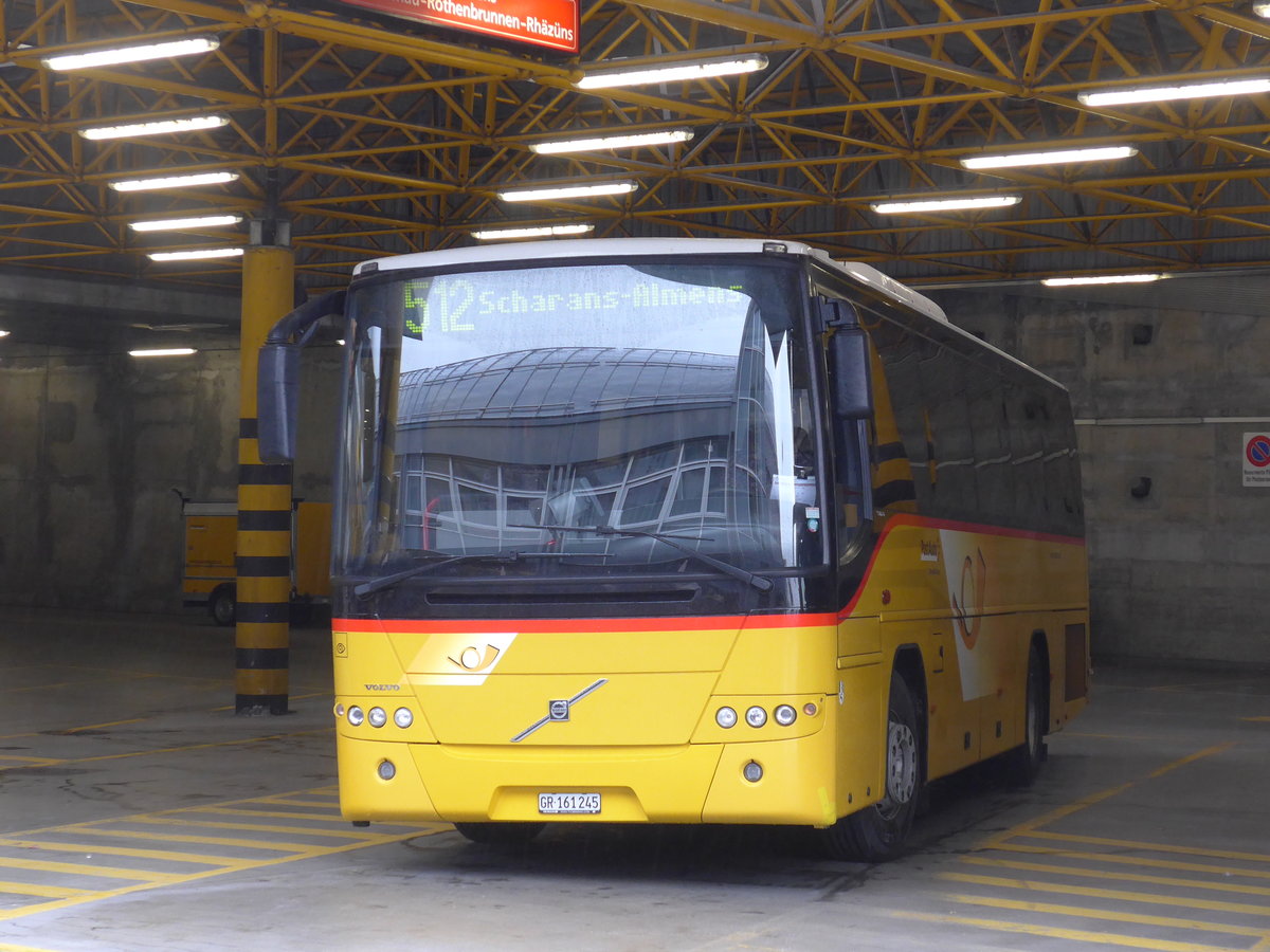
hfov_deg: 24.4
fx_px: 2935
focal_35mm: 80
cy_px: 476
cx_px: 635
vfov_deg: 18.4
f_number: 4.4
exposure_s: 1/60
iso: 400
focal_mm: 16
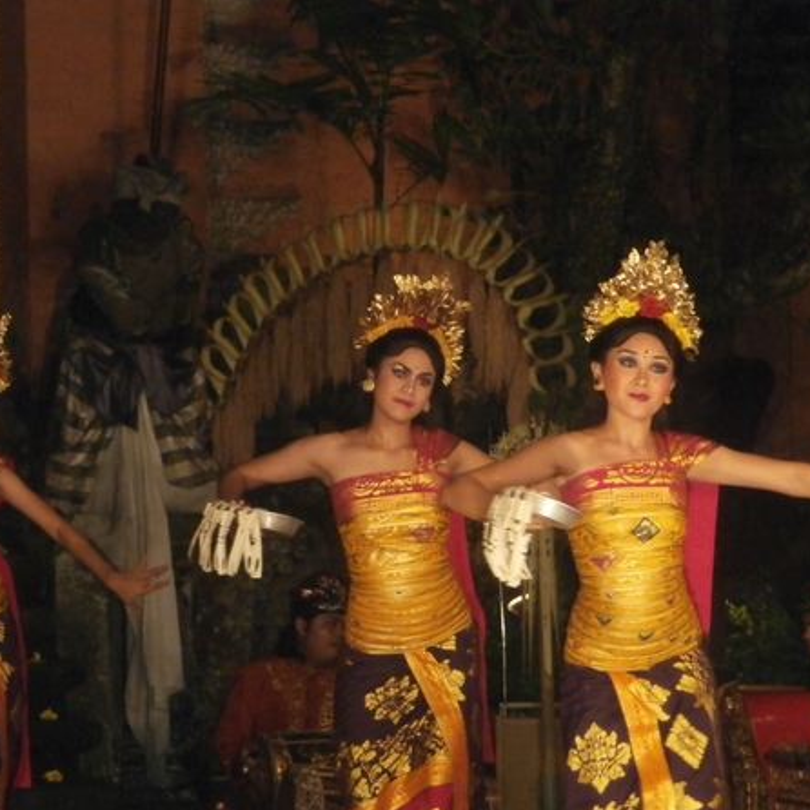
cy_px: 407
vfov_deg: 10.7
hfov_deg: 10.7
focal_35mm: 163
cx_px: 358
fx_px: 4315
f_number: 5.7
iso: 800
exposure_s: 1/50
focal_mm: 24.17
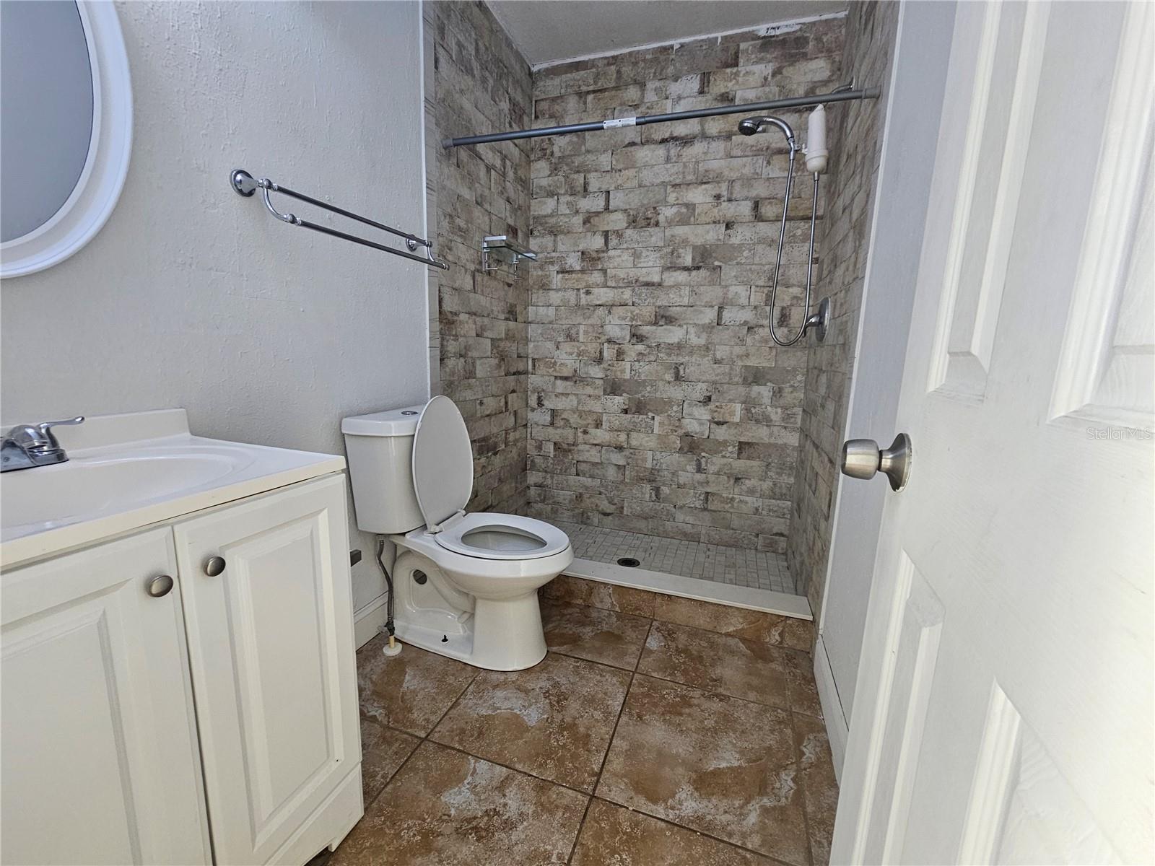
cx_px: 578
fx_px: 434
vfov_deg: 89.9
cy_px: 433
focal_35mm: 13
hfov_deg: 106.2
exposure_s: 1/60
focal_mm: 2.2
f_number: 2.2
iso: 200
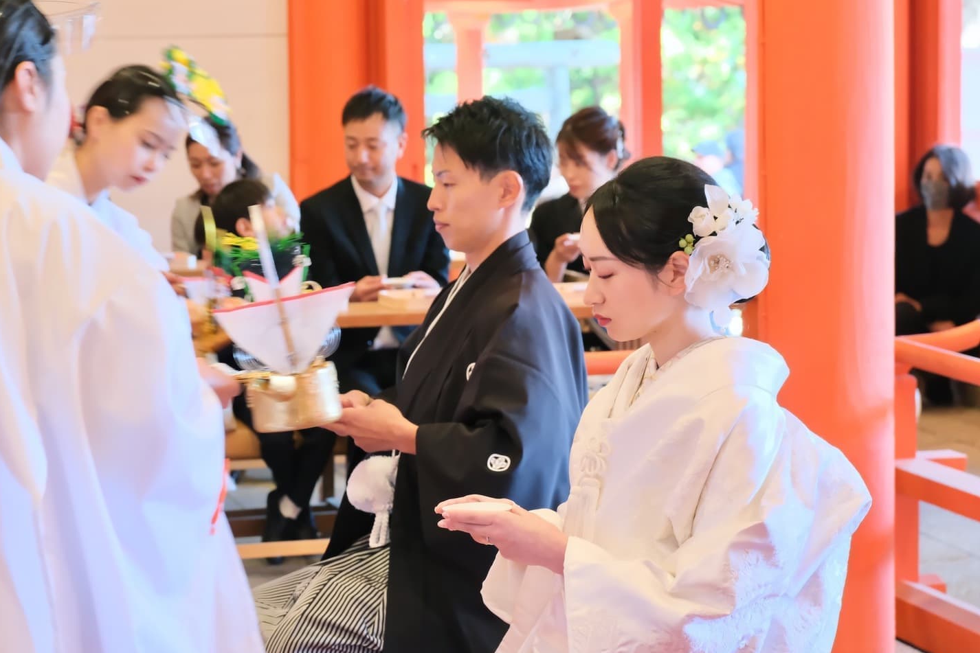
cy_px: 329
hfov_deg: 19.3
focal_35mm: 106
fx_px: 2886
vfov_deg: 12.9
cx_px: 486
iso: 3200
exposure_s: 1/40
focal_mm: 70
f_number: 5.6
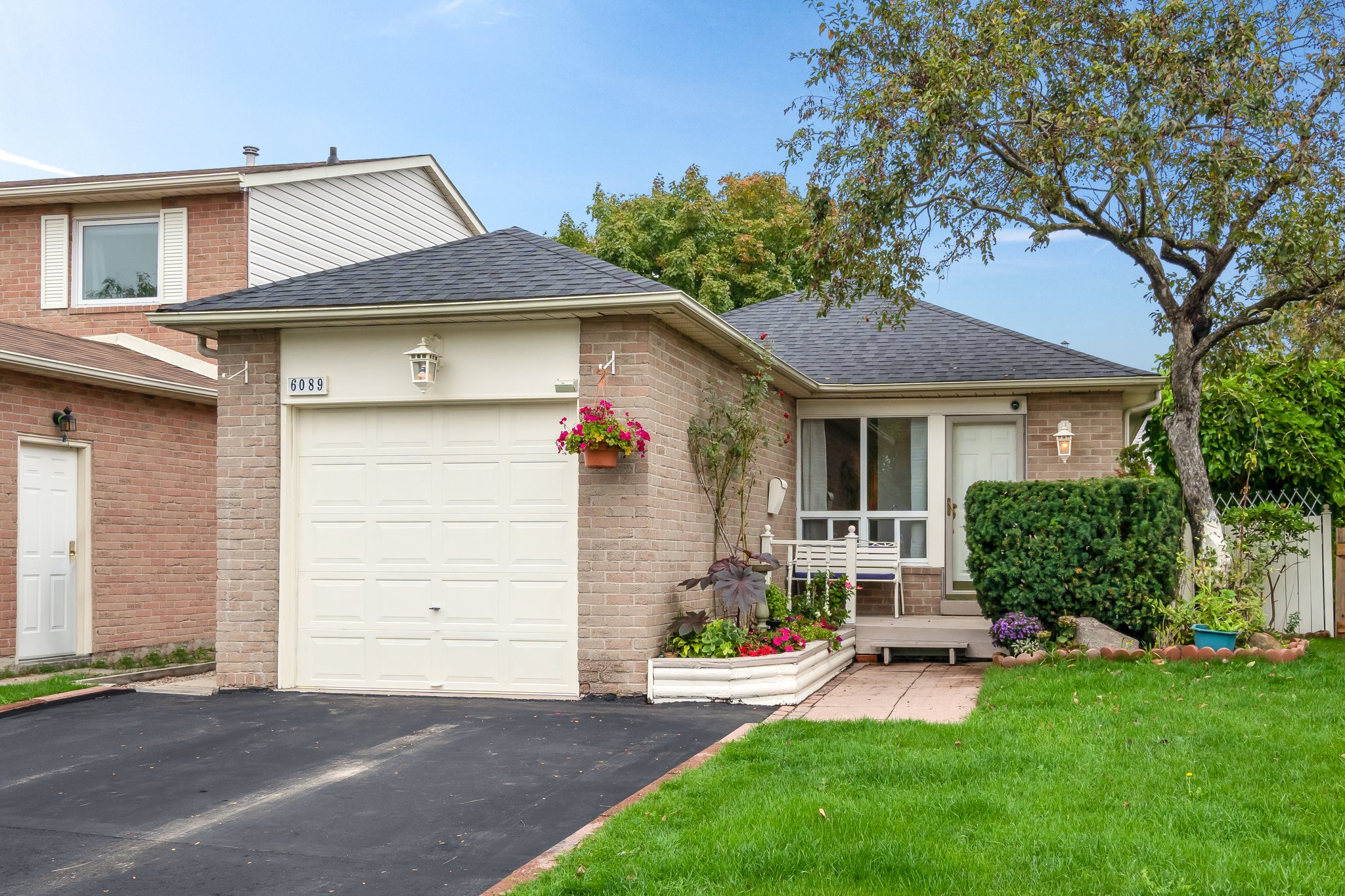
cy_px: 448
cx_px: 672
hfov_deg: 55.8
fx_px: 1270
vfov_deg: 38.9
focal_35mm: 34
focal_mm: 23
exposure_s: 1/250
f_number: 8
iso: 500
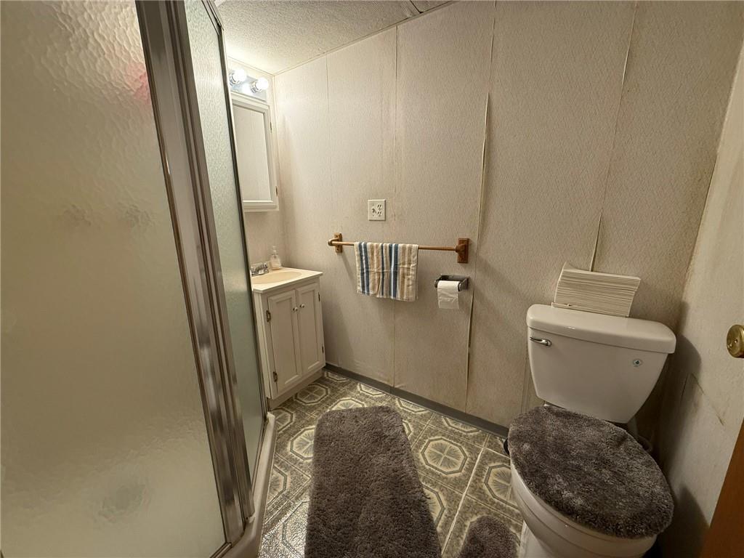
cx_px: 372
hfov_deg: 102.1
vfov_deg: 85.7
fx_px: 301
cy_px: 279
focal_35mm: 14
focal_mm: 2.22
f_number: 2.2
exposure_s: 1/60
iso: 160
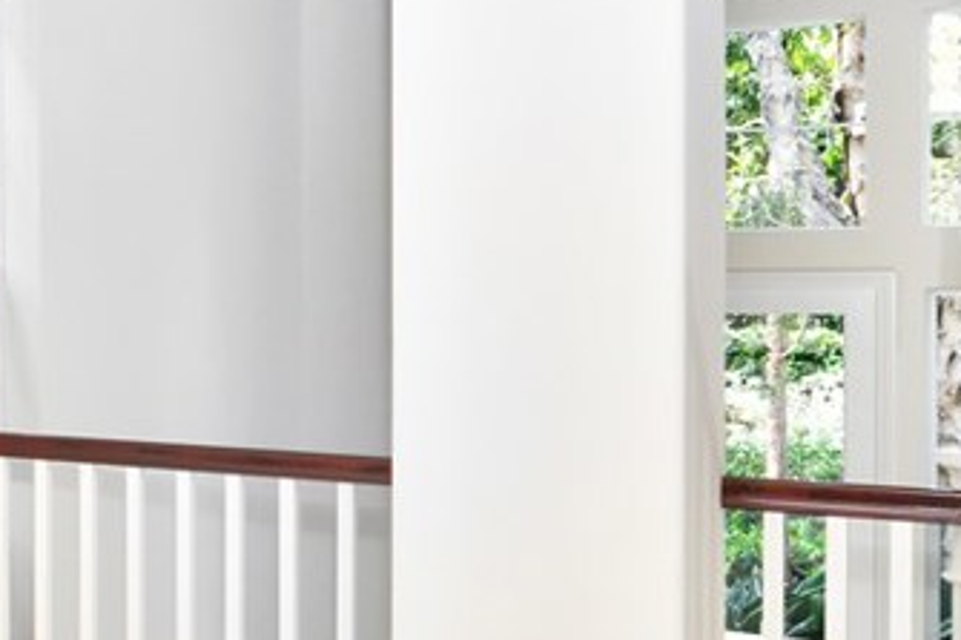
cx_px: -261
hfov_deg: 29.7
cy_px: 313
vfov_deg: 24.6
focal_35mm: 55
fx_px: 1467
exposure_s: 1/60
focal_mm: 12
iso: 400
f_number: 6.3
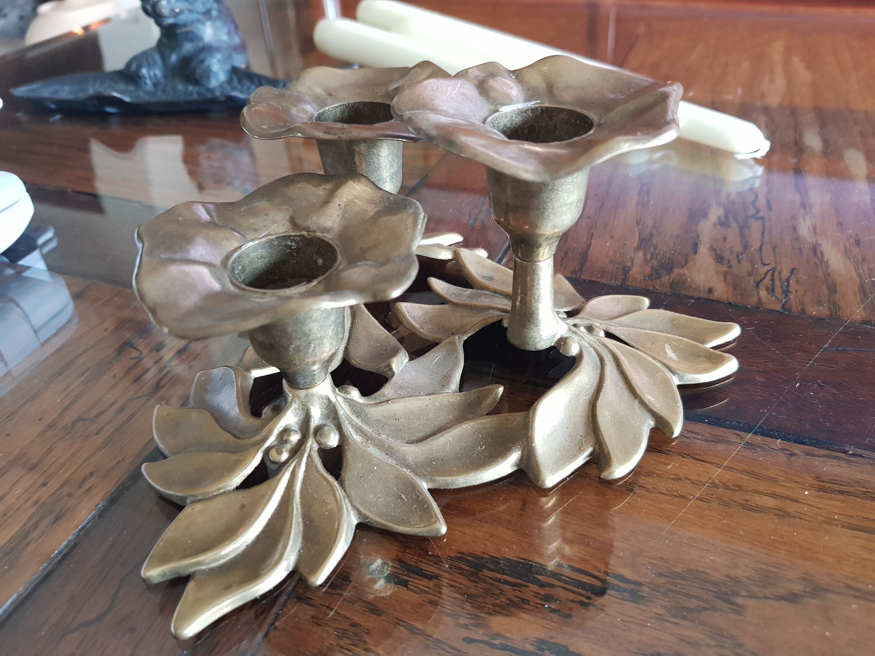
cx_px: 438
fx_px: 657
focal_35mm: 26
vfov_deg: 53.1
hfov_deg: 67.3
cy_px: 328
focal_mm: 4.3
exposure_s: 1/13
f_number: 1.7
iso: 200
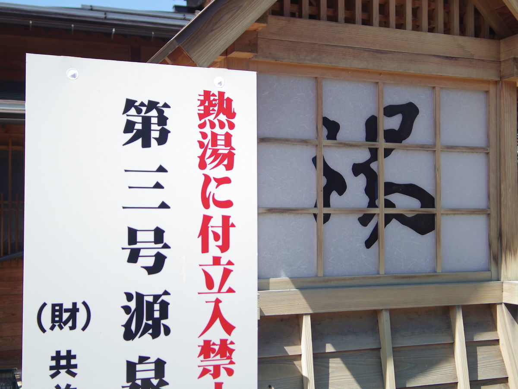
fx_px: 703
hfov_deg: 40.4
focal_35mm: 47
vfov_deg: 30.9
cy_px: 194
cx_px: 259
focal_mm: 8.5
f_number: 1.9
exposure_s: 1/1600
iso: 125
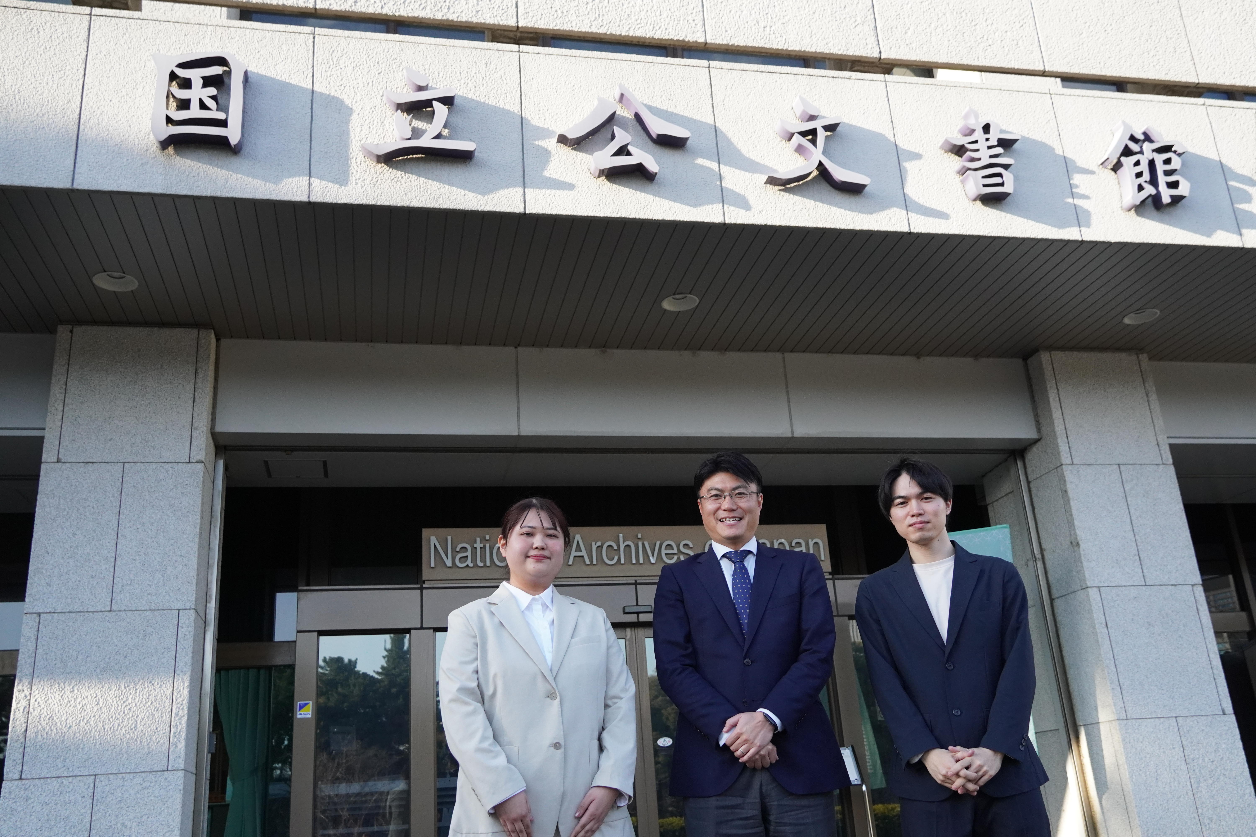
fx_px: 1099
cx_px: 628
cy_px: 418
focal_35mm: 32
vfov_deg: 41.7
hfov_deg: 59.5
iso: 1250
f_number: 4
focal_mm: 21
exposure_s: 1/2000
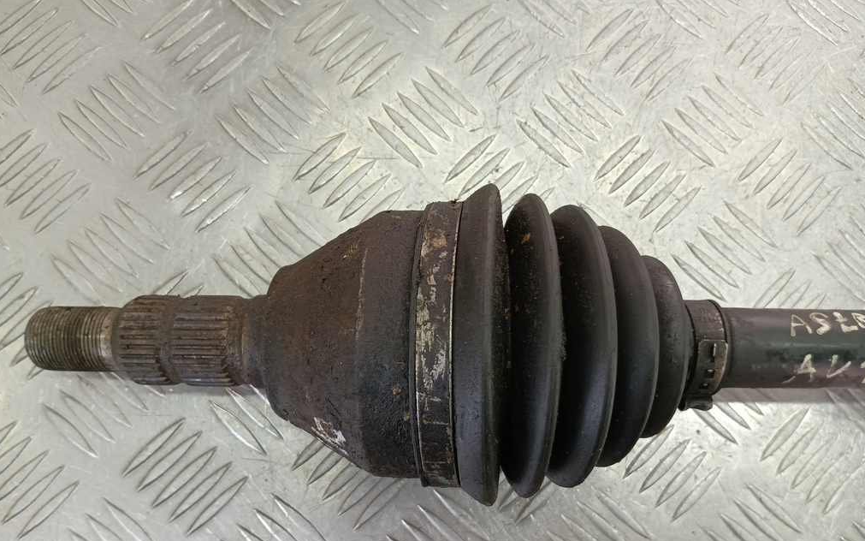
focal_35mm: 29
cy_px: 327
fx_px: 684
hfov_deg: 64.6
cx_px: 434
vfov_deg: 42.9
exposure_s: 1/50
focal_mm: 4.11
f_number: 1.6
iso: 116
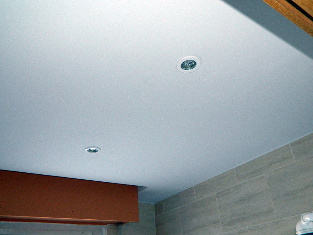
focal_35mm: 31
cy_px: 118
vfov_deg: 45.4
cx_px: 156
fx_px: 280
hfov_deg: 58.4
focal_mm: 5.6
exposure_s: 1/30
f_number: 3.2
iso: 200
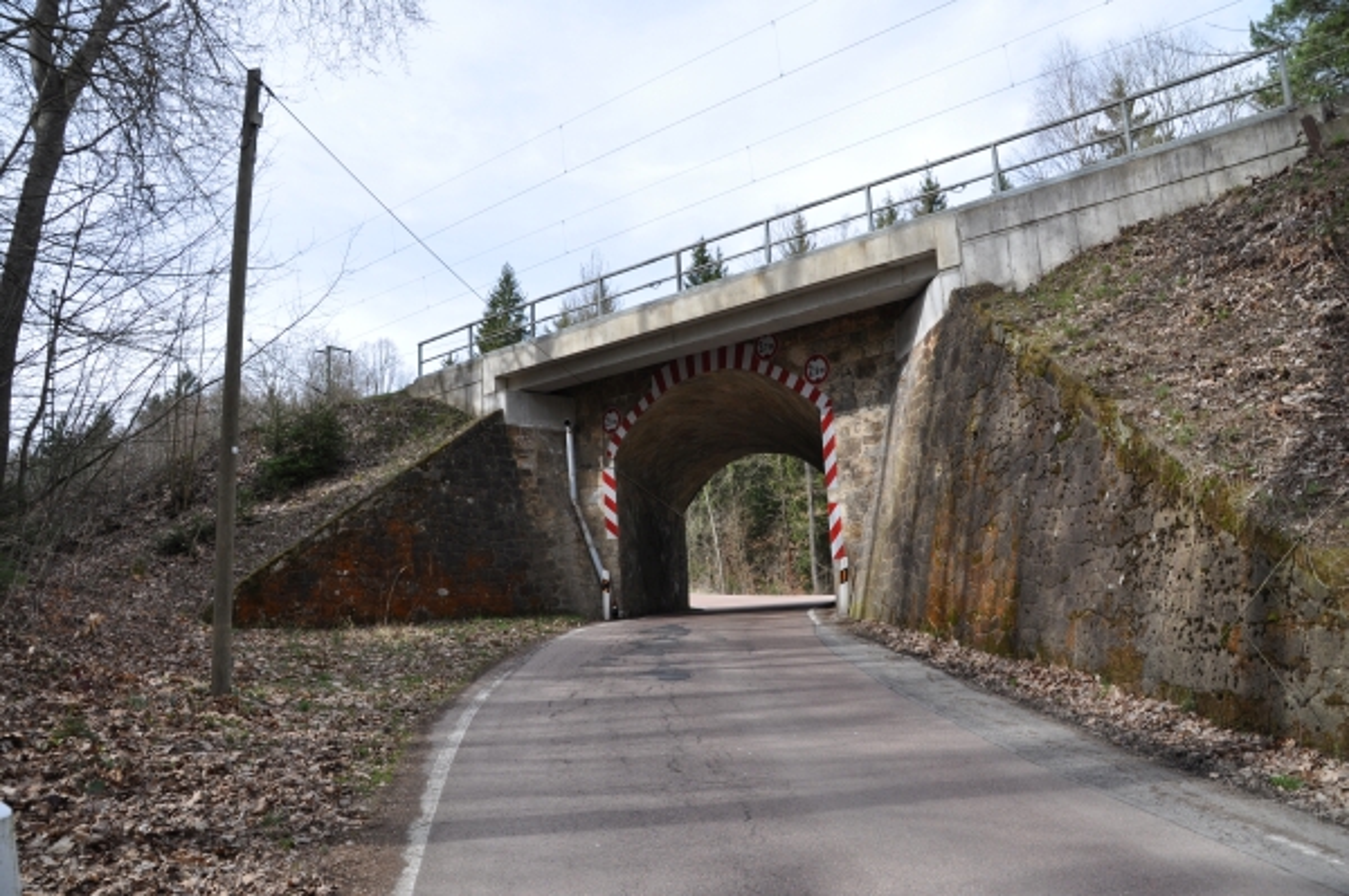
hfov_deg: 67.4
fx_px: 1011
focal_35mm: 27
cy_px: 448
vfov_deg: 47.9
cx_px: 674
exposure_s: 1/250
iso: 200
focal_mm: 18
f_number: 8
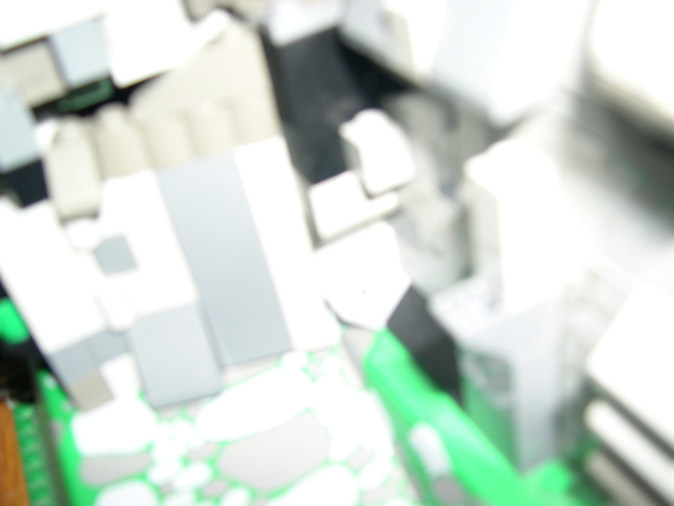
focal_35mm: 38
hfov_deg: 49.0
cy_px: 253
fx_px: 740
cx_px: 337
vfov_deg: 37.7
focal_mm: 8
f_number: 2.8
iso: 100
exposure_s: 1/60
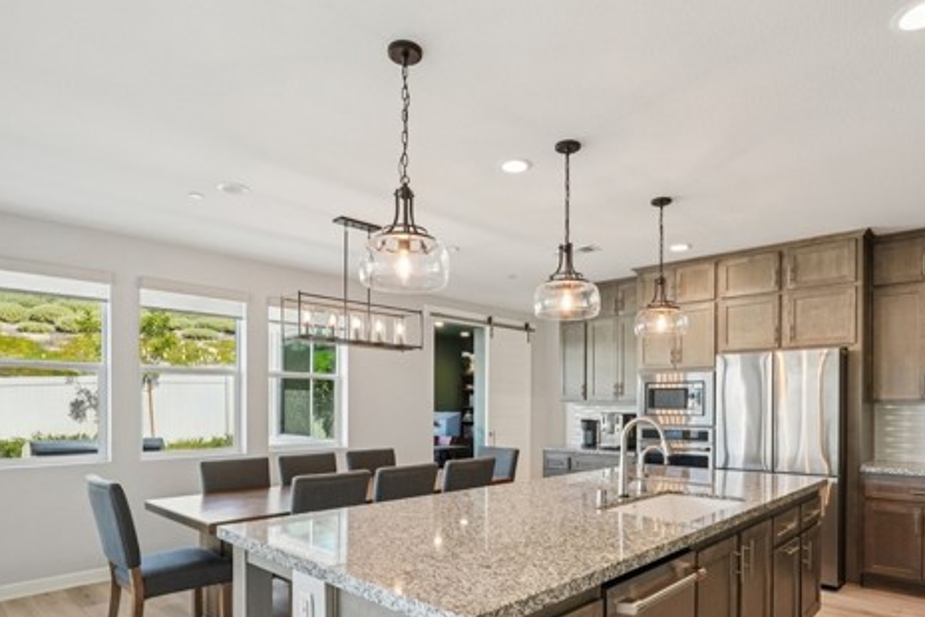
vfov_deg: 56.4
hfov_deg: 78.5
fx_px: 565
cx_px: 491
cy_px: 392
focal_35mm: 22
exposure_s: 1/30
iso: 400
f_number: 8
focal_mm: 16
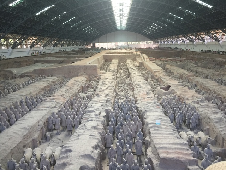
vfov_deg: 48.2
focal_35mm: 29
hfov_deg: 61.7
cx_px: 113
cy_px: 85
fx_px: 189
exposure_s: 1/33
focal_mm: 4.15
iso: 64
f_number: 2.2
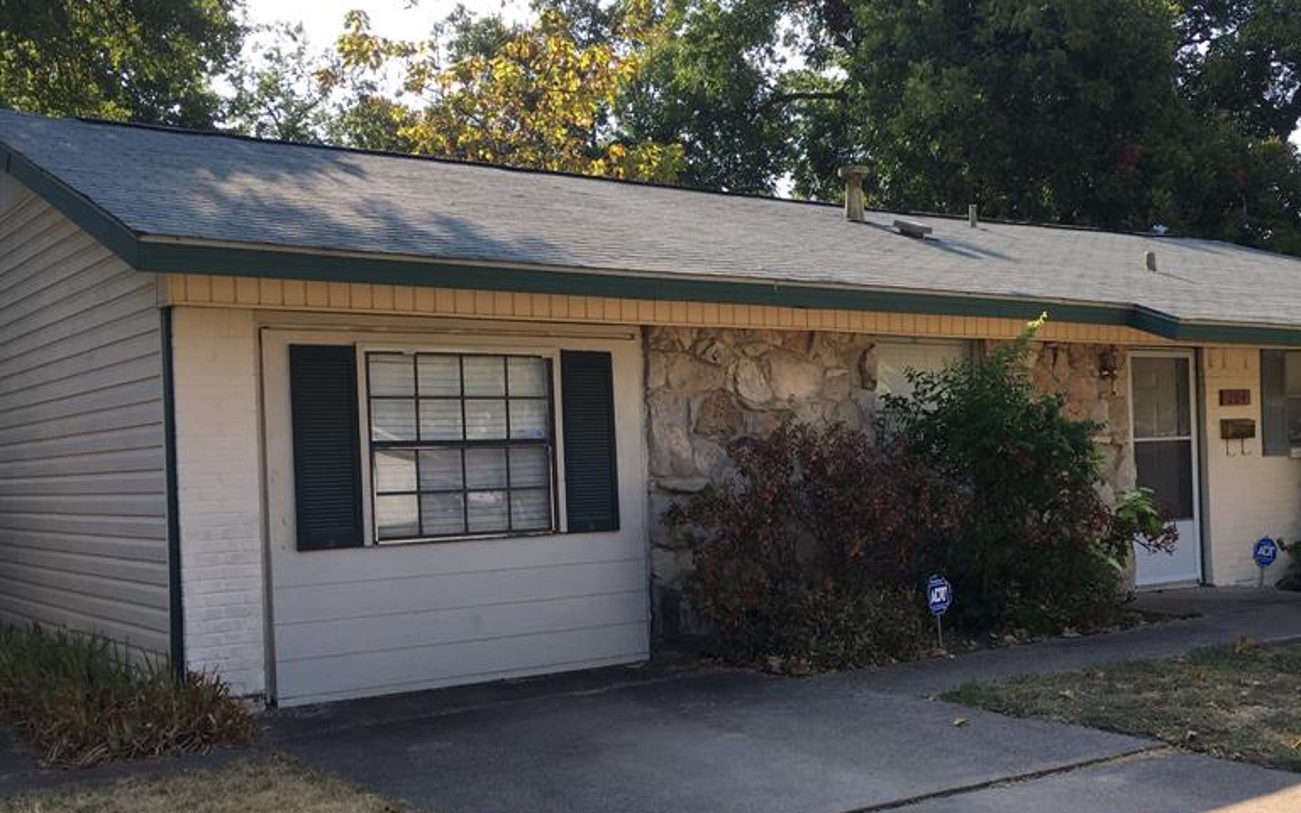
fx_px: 1454
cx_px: 759
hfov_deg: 48.0
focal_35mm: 41
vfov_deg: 31.2
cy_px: 484
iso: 25
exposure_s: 1/534
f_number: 2.2
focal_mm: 4.15
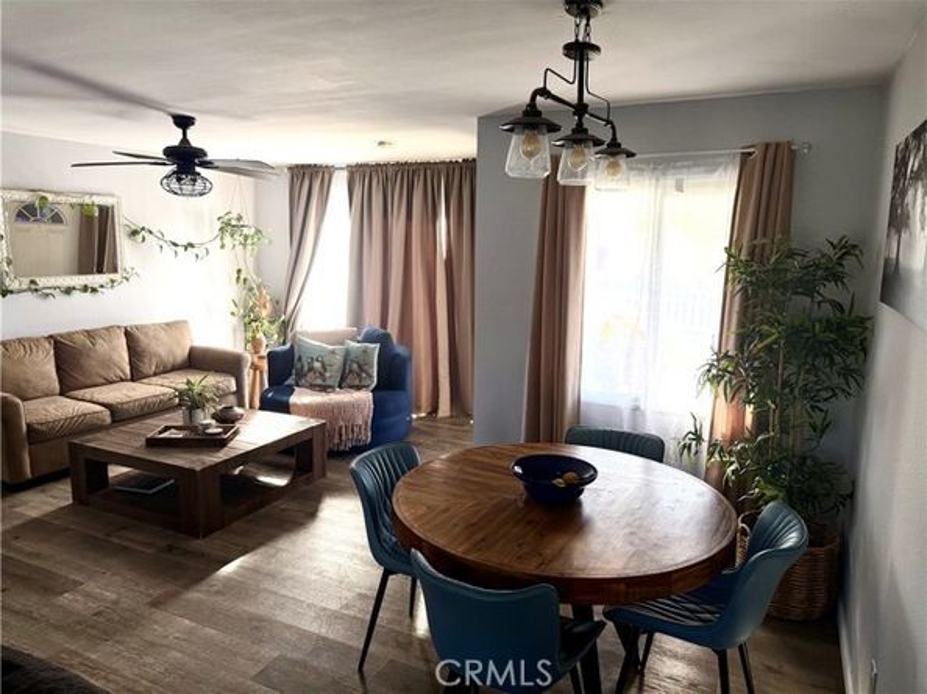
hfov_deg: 71.6
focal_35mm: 24
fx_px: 642
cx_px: 464
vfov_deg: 56.8
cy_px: 347
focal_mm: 6.76
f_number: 1.78
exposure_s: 1/146
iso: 100
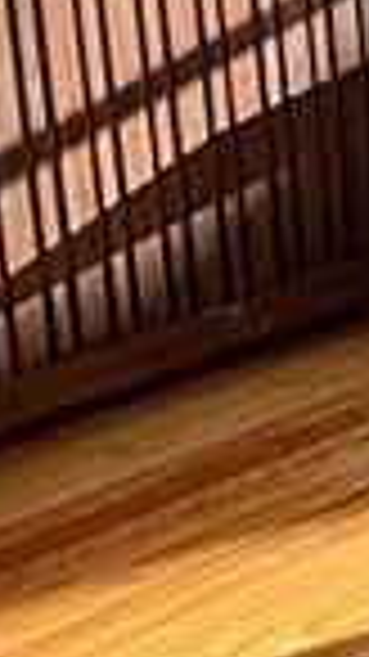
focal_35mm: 107
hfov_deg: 10.3
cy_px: -135
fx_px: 1863
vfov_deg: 18.9
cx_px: 778
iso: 200
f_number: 2.2
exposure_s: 1/120
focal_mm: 2.22
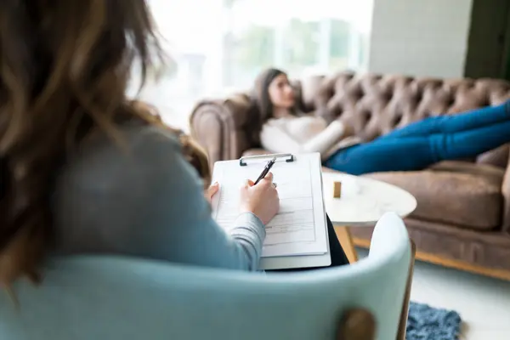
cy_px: 170
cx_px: 255
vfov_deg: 37.9
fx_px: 496
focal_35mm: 35
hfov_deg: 54.4
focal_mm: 35
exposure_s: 1/200
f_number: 1.8
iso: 100
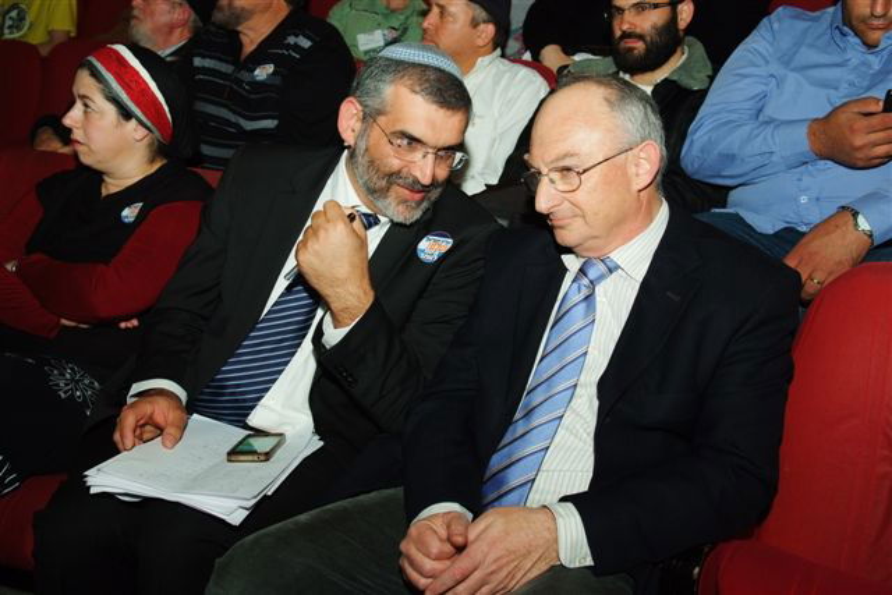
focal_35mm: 39
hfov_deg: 49.5
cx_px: 446
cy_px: 298
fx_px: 966
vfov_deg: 34.2
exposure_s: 1/100
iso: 500
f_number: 5.6
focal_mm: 26
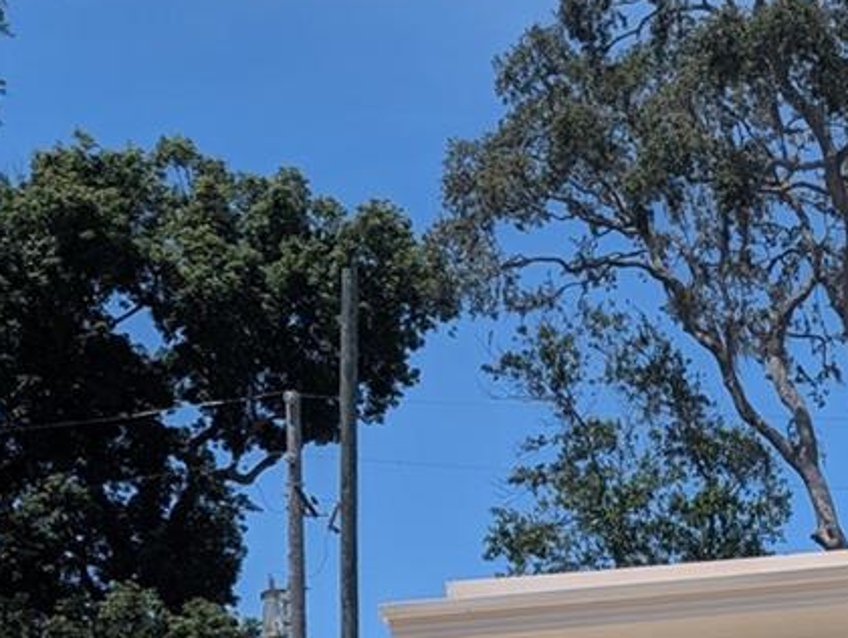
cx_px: 888
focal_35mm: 91
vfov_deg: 14.6
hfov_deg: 20.7
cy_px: 1090
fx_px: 2232
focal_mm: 6.9
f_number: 1.68
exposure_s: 1/2062
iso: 31
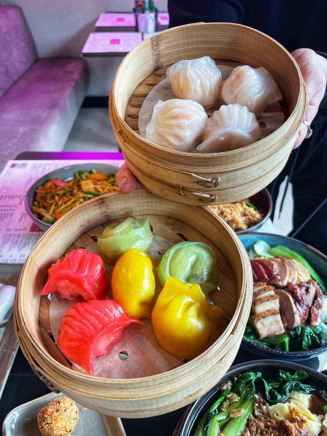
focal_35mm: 26
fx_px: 327
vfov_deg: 67.3
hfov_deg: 53.1
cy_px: 218
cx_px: 164
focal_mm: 4.2
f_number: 1.6
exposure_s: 1/100
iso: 64
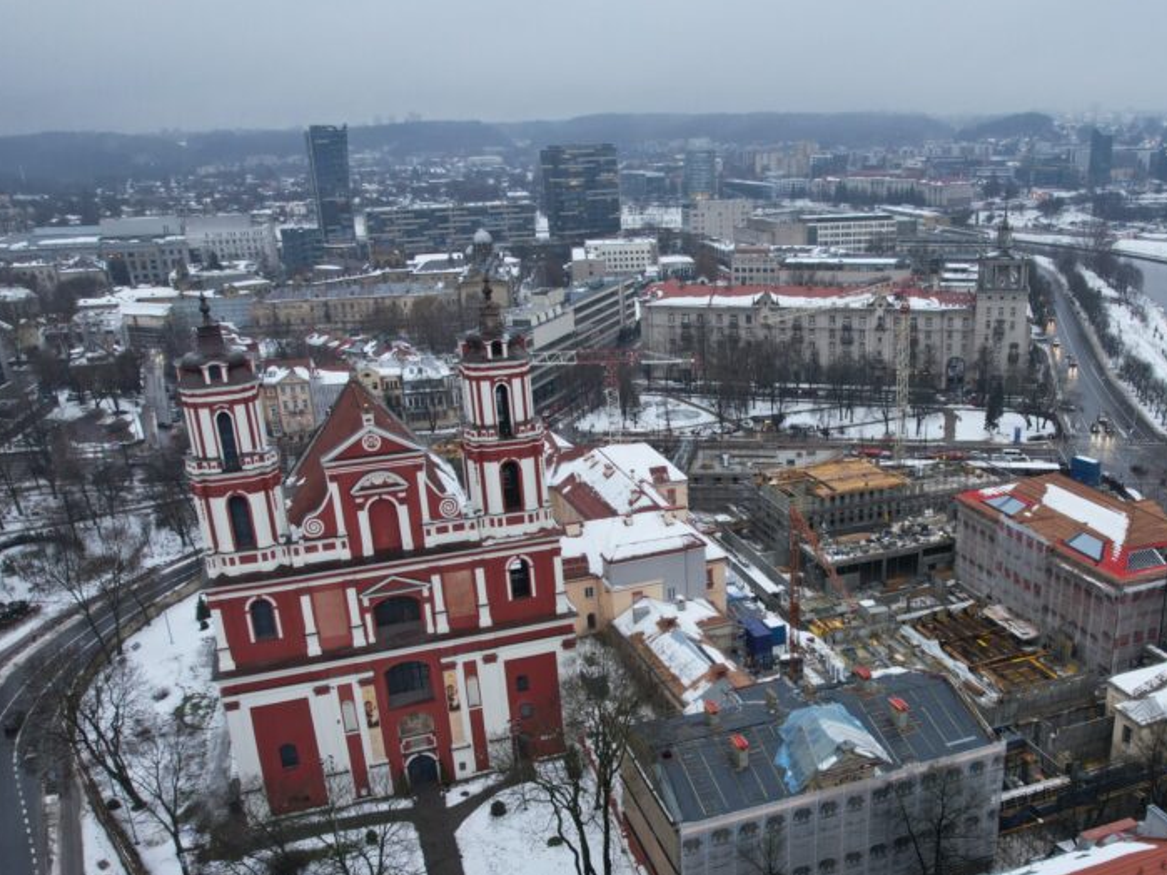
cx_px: 763
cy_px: 549
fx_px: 1045
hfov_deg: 57.3
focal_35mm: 31
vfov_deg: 45.0
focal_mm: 8.38
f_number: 2.8
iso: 140
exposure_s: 1/60
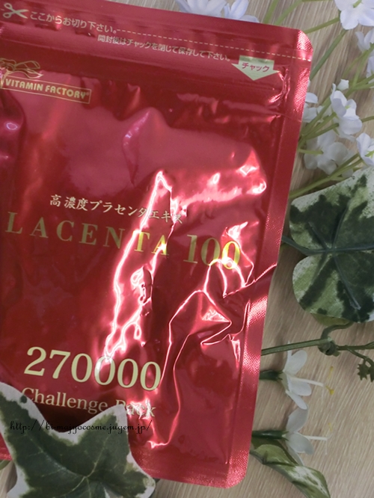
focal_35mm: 45
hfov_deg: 32.2
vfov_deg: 42.1
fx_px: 648
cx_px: 187
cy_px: 249
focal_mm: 7.9
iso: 320
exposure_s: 1/60
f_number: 4.5
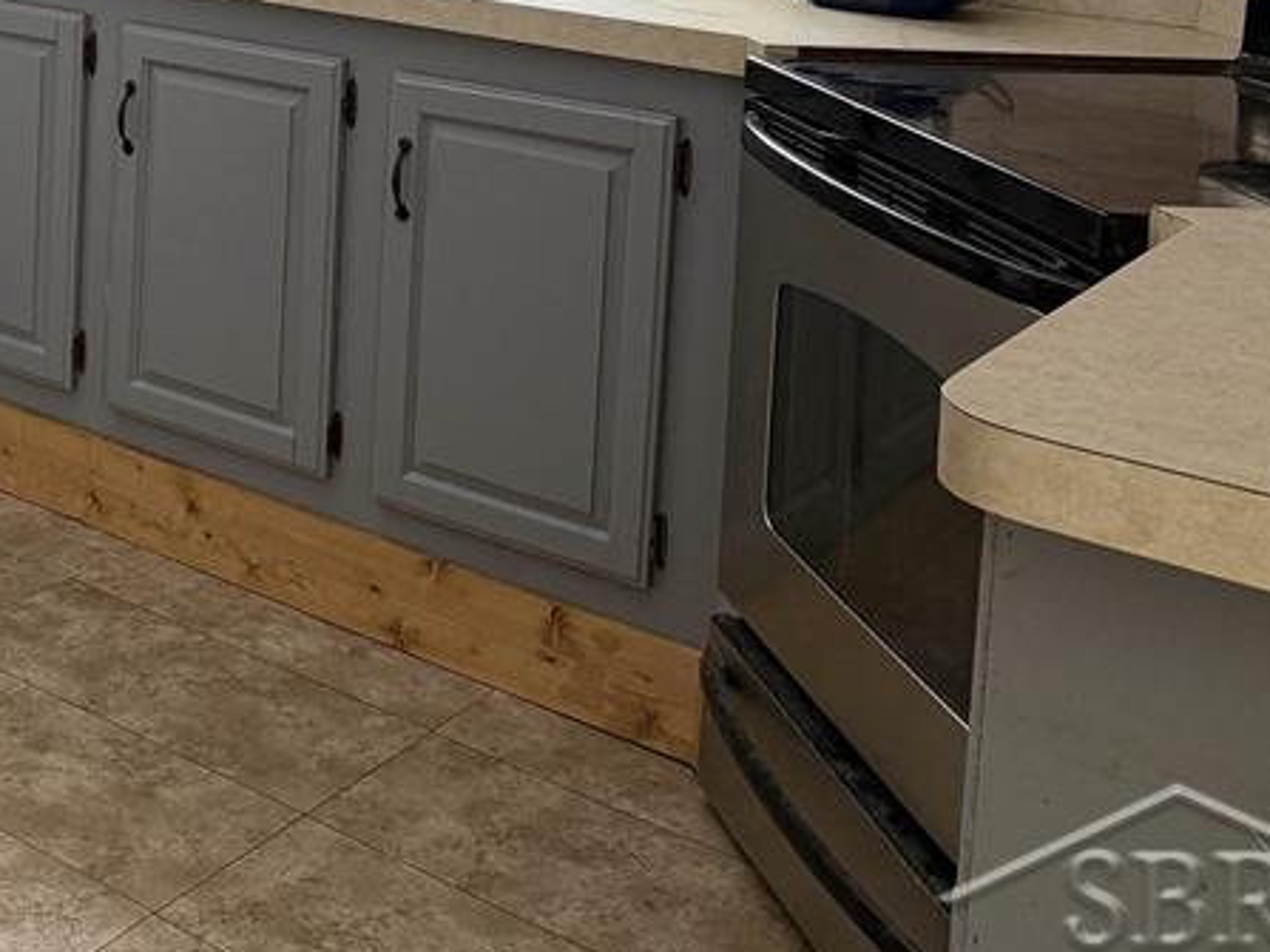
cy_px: -125
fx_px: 2017
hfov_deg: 32.3
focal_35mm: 55
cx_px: 17
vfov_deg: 24.5
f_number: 1.78
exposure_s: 1/60
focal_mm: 6.76
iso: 320
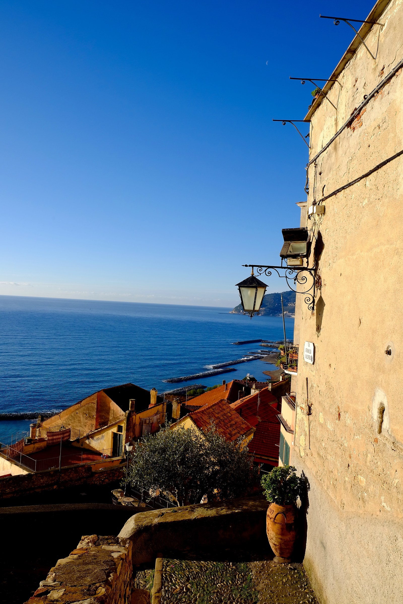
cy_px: 302
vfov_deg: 67.4
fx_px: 453
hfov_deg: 47.9
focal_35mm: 27
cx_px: 202
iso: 200
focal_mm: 18
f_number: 8
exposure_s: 1/450
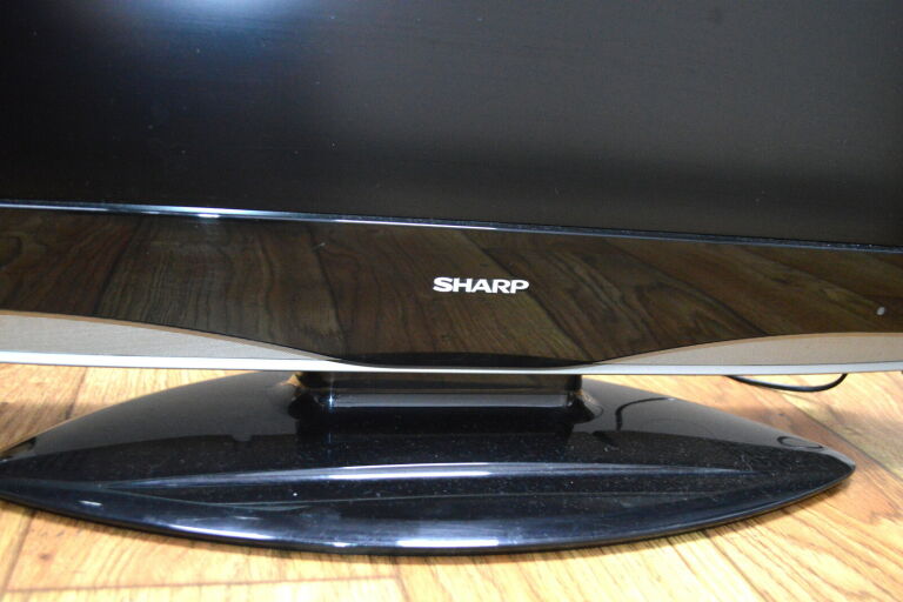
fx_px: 903
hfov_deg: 53.1
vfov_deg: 36.9
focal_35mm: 36
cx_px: 452
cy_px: 301
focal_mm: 24
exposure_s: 1/60
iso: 2500
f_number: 4
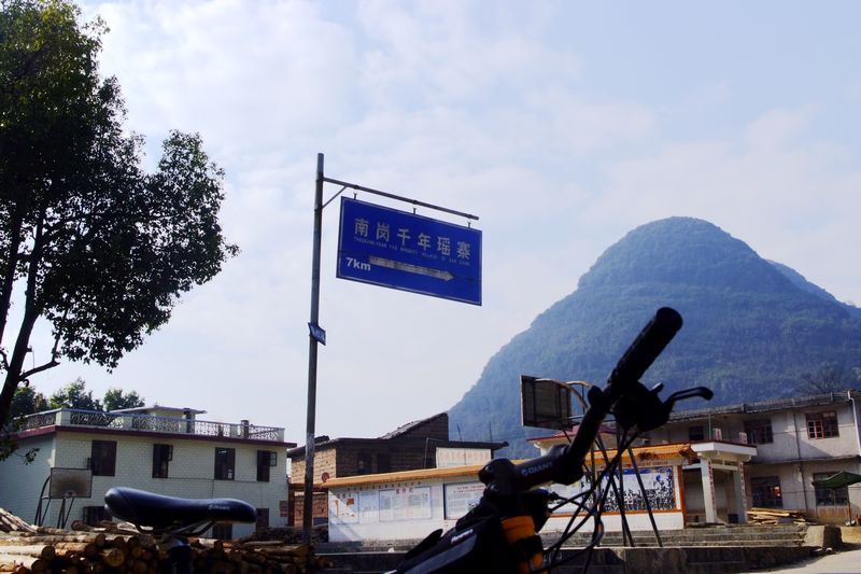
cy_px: 287
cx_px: 430
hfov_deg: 49.6
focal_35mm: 39
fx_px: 932
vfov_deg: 34.2
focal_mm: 26
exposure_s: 1/320
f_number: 13
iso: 200
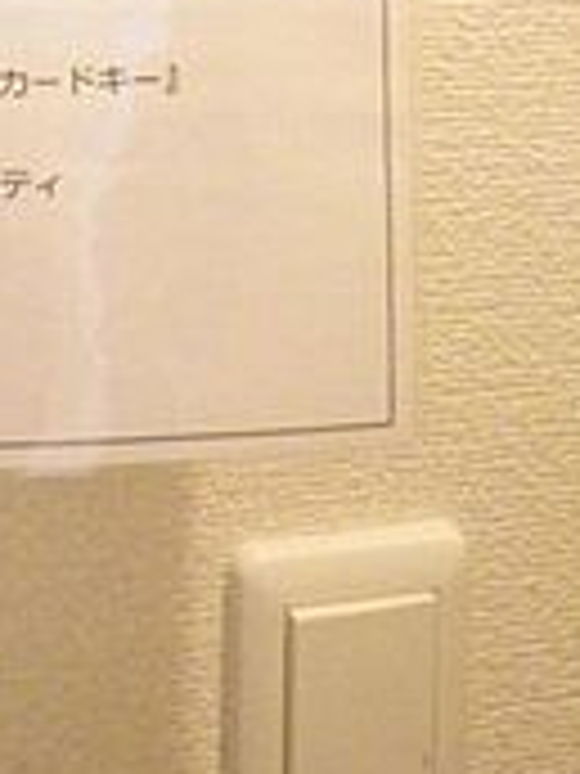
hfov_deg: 17.9
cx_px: -135
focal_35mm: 78
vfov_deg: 22.0
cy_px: -284
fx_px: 1743
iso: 800
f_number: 3.2
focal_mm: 5
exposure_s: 1/50
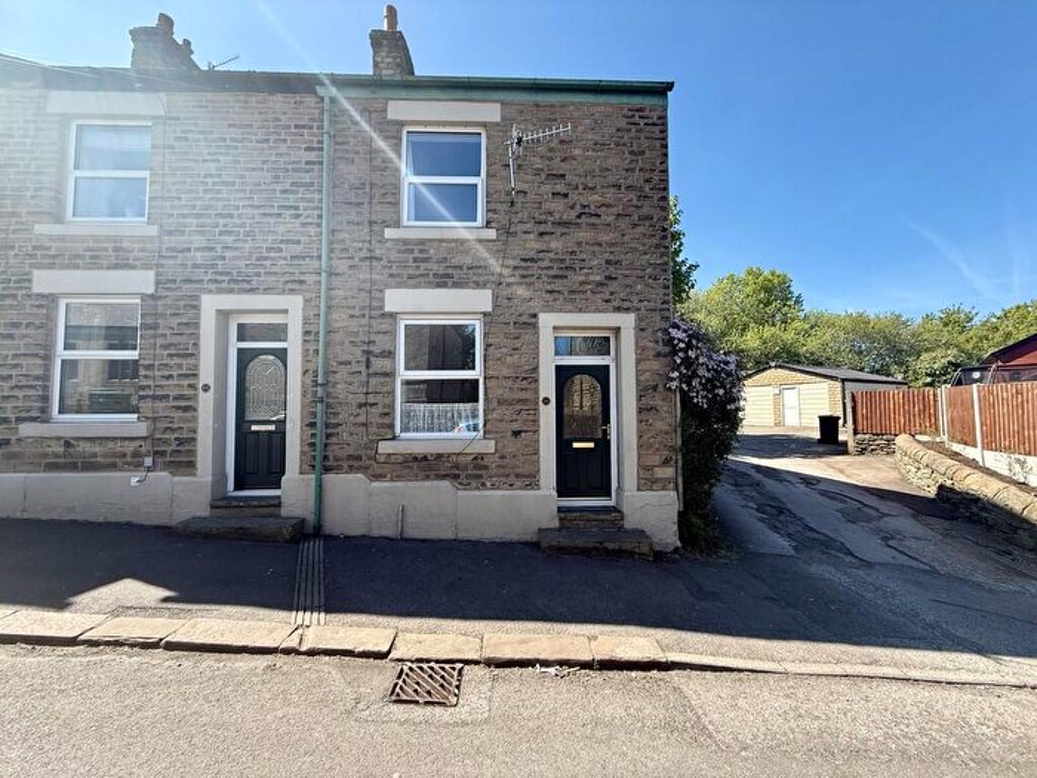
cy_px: 389
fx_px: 419
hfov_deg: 102.1
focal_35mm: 14
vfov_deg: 85.7
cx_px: 518
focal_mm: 2.22
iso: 64
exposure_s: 1/651
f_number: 2.2
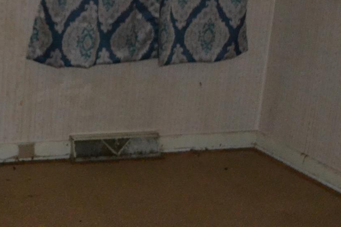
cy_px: 87
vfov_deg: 14.2
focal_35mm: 96
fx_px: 909
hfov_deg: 20.6
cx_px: 10
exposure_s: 1/60
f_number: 4.2
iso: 3200
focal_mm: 26
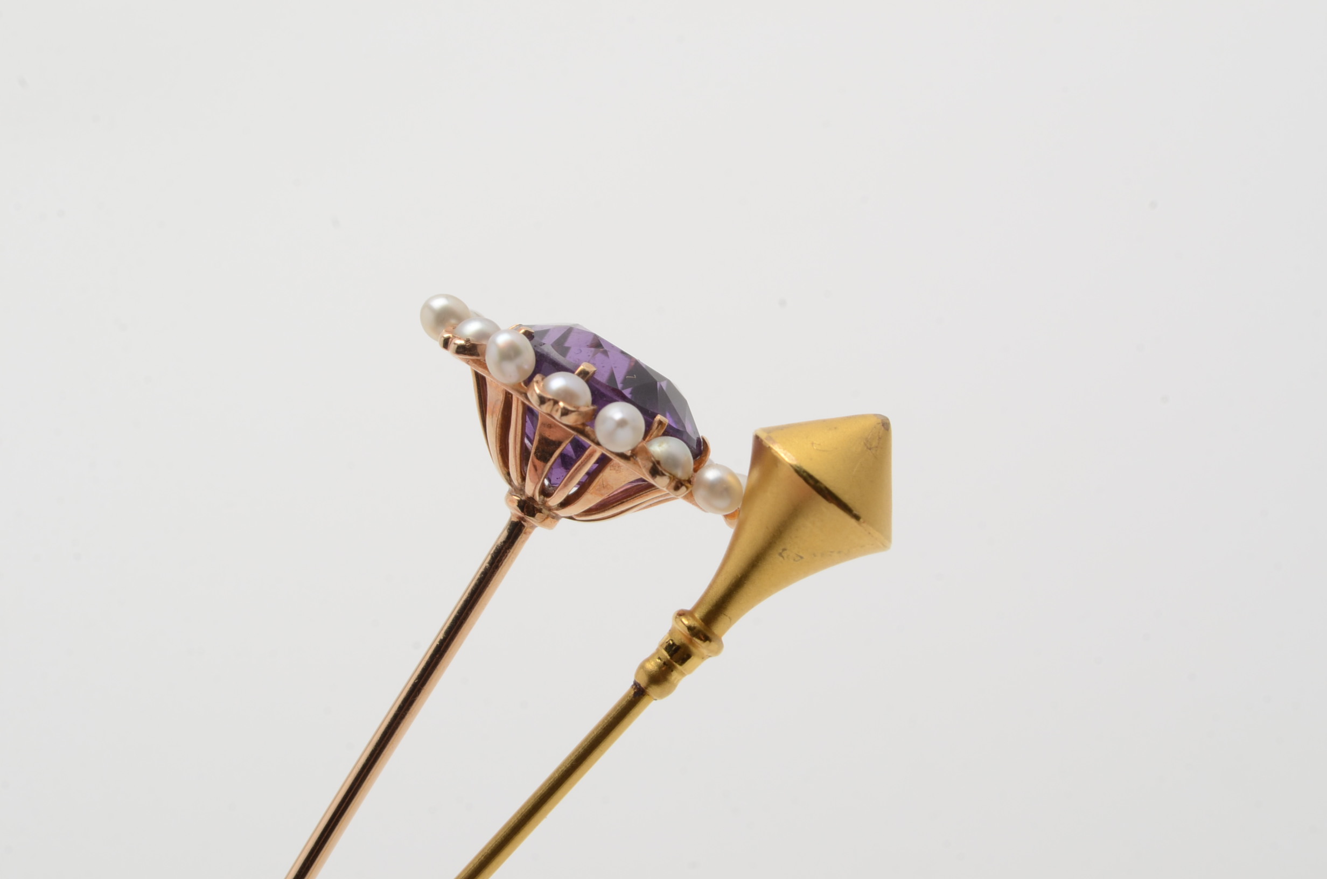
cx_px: 664
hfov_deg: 24.7
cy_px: 440
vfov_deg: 16.5
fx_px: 3035
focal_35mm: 82
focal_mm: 55
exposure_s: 1/125
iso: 200
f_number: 18
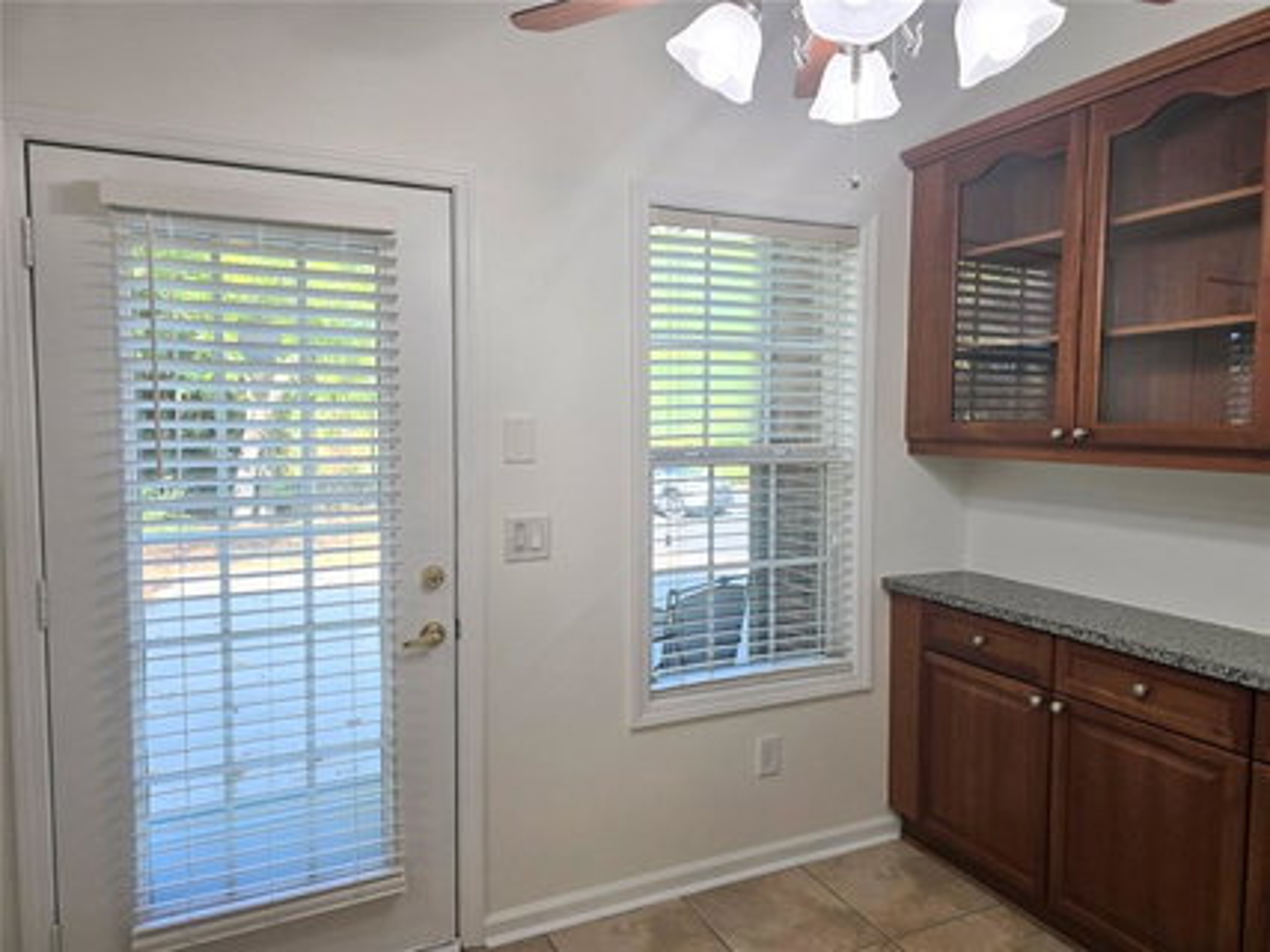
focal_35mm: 23
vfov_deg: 58.9
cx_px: 635
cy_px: 476
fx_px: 844
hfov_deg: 73.9
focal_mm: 6.3
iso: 32
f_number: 1.7
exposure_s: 1/120
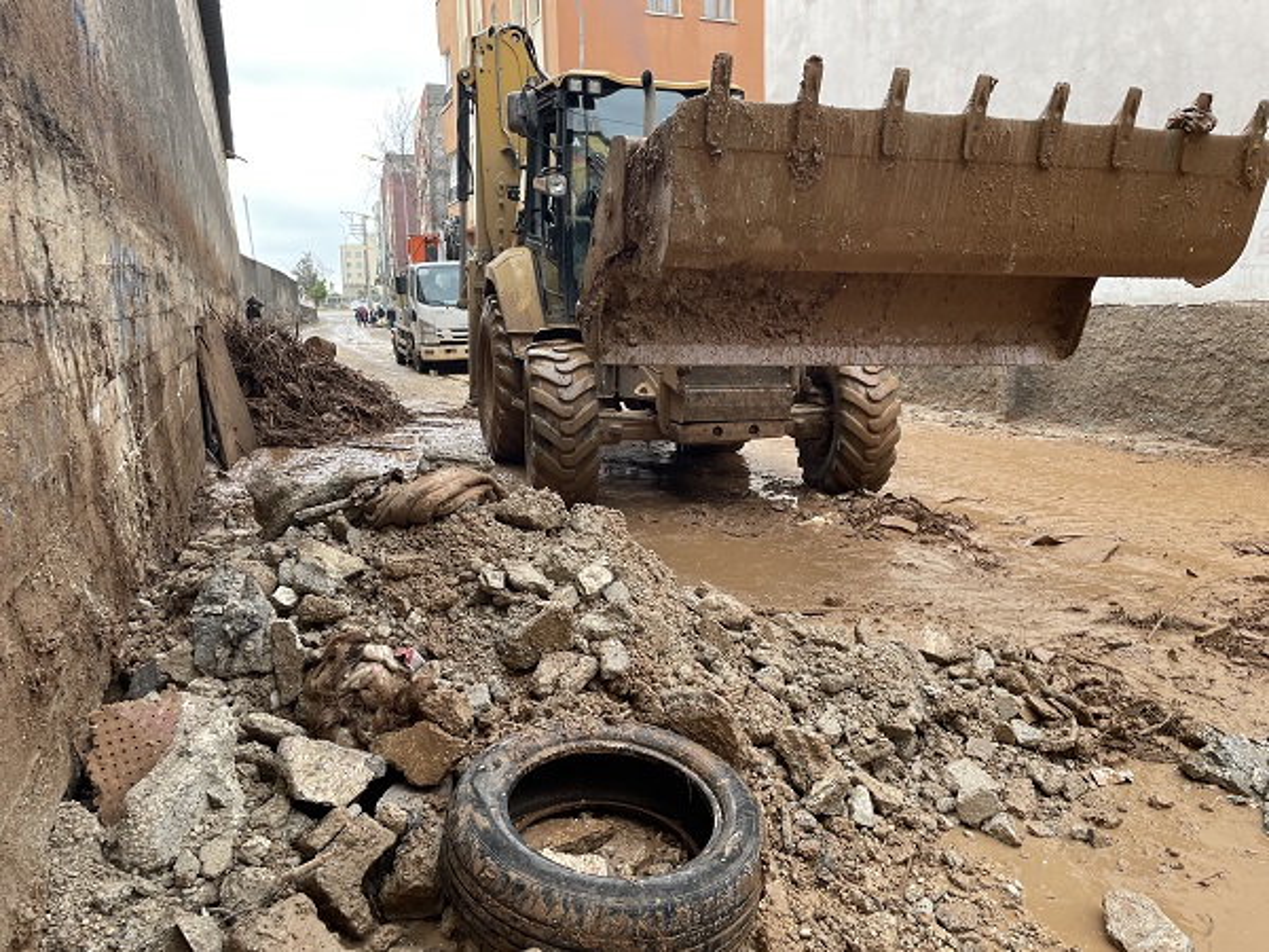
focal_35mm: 26
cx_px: 634
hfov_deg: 67.3
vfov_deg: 53.1
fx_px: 953
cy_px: 476
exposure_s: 1/327
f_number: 1.6
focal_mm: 4.2
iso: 32
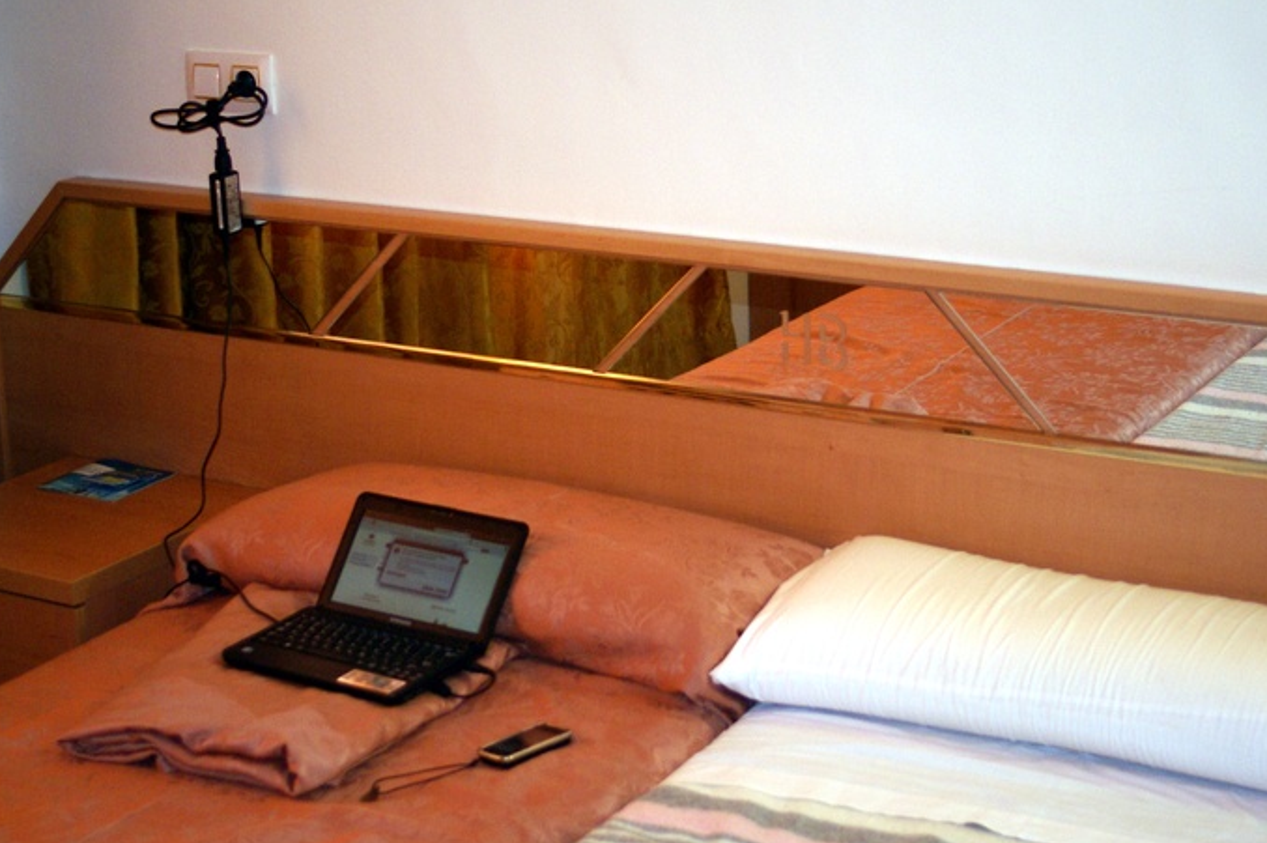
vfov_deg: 20.0
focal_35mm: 68
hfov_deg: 29.7
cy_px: 409
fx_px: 2391
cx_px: 628
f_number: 3.2
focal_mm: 30
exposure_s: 1/60
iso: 400
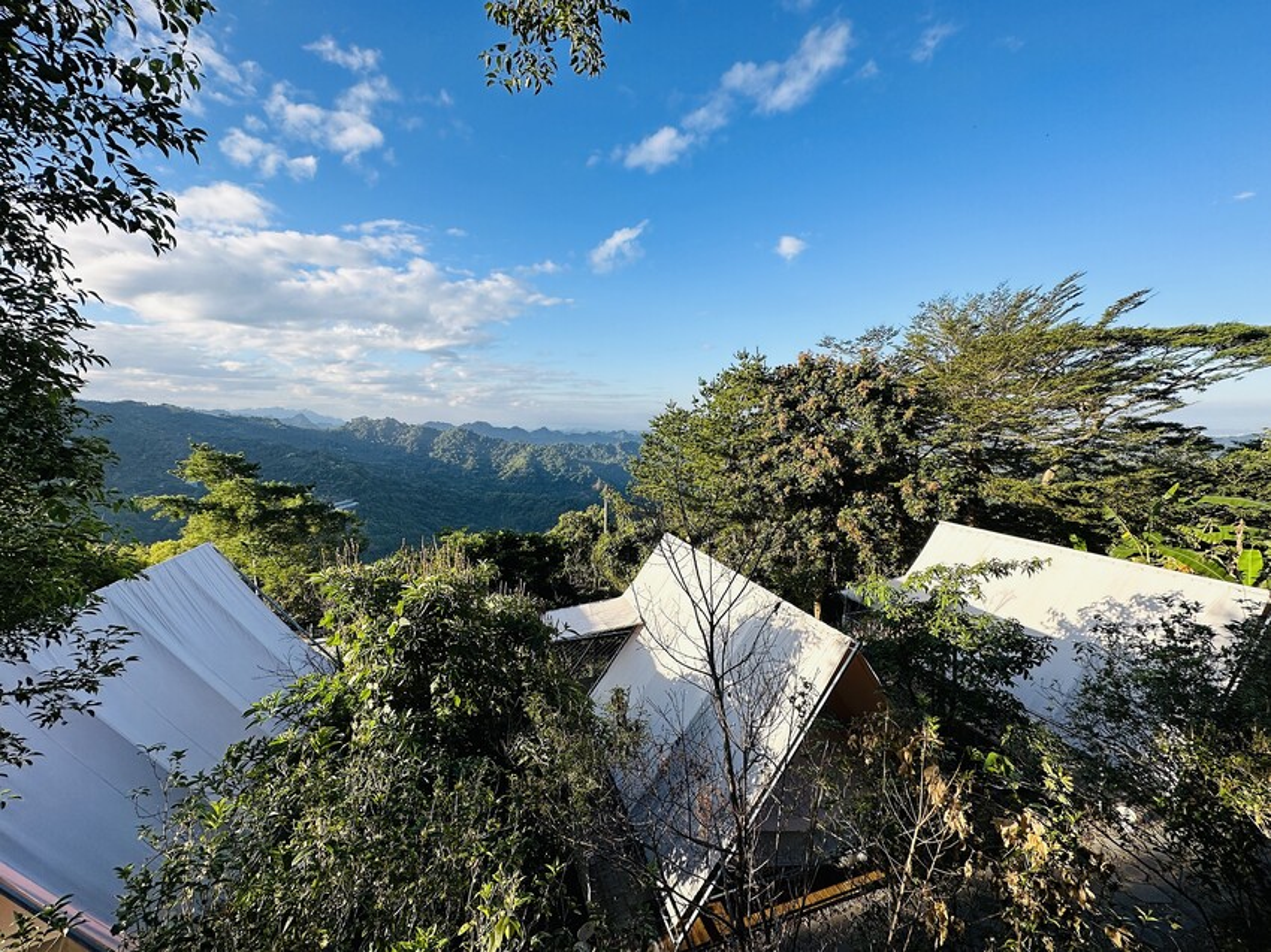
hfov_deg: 102.1
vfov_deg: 85.6
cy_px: 476
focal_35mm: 14
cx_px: 636
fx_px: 514
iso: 50
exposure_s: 1/1208
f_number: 2.2
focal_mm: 2.22
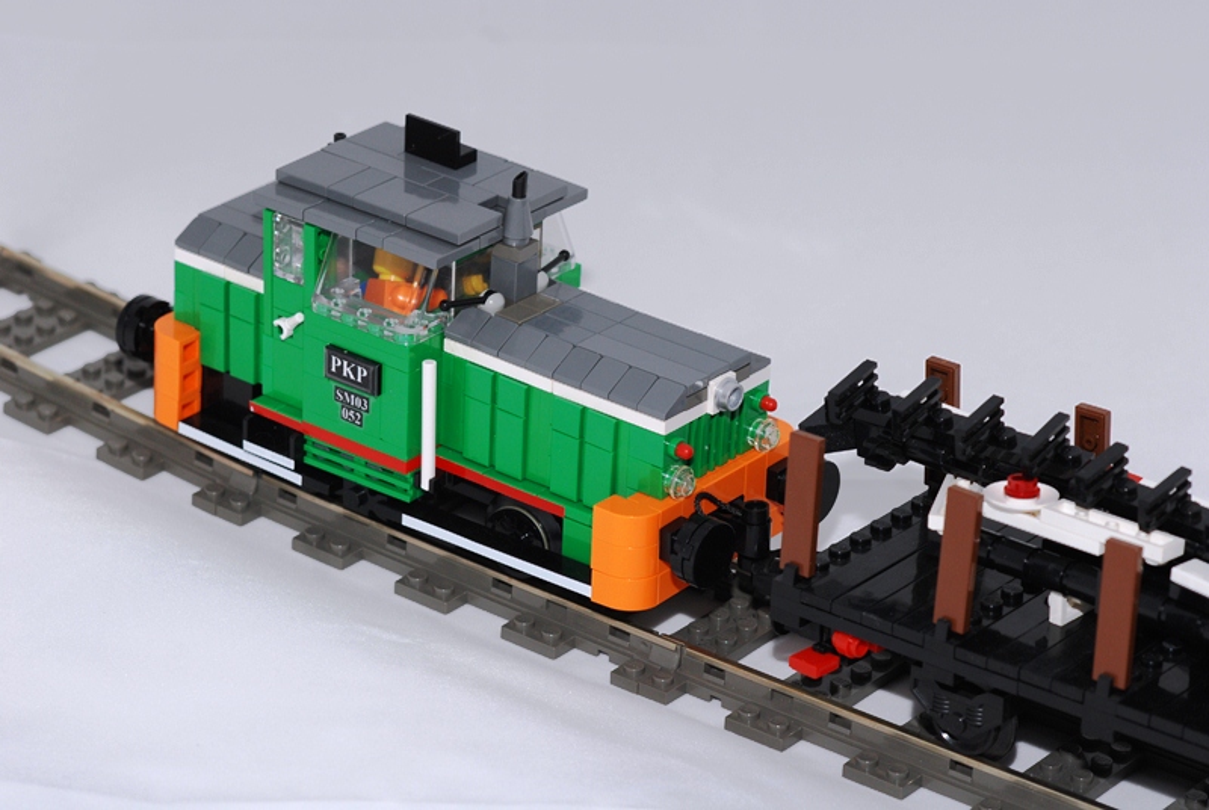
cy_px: 405
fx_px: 4288
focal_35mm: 128
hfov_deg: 16.0
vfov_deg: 10.8
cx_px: 604
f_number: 8
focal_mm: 85
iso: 320
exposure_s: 1/90
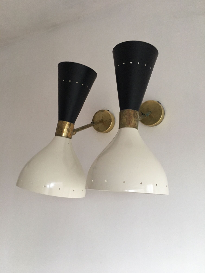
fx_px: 229
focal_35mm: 29
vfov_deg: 61.7
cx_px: 102
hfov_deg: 48.2
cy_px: 136
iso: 200
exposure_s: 1/33
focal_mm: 4.15
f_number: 2.2
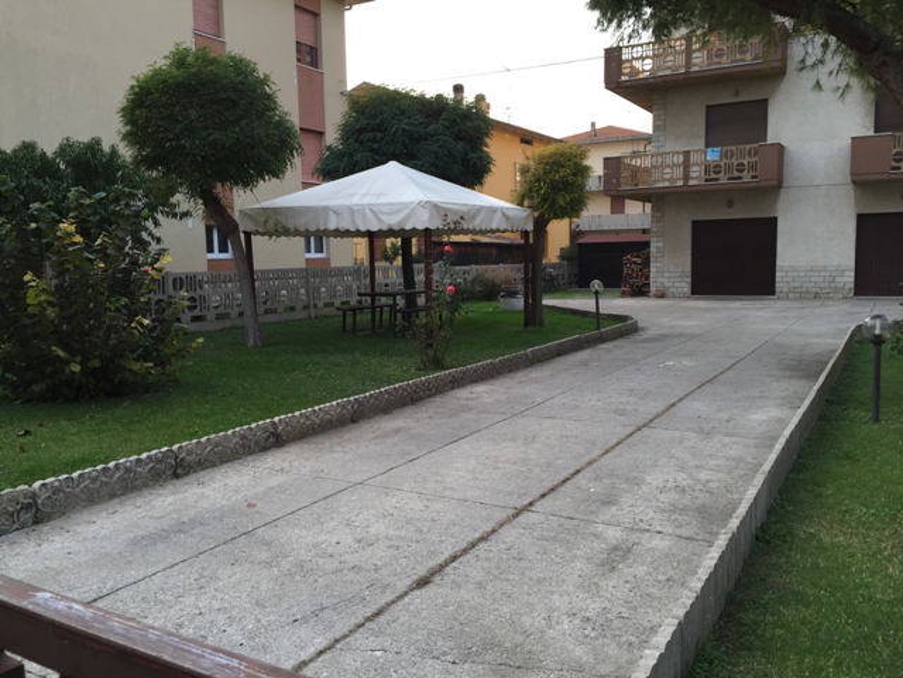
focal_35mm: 29
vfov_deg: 48.2
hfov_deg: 61.7
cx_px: 452
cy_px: 339
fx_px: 756
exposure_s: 1/122
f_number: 2.2
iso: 32
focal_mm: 4.15
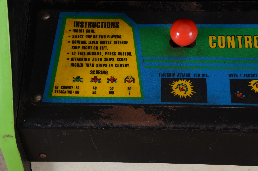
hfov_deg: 22.0
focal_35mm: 93
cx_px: 129
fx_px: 665
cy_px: 86
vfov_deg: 14.6
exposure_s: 1/160
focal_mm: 62
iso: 160
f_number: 16
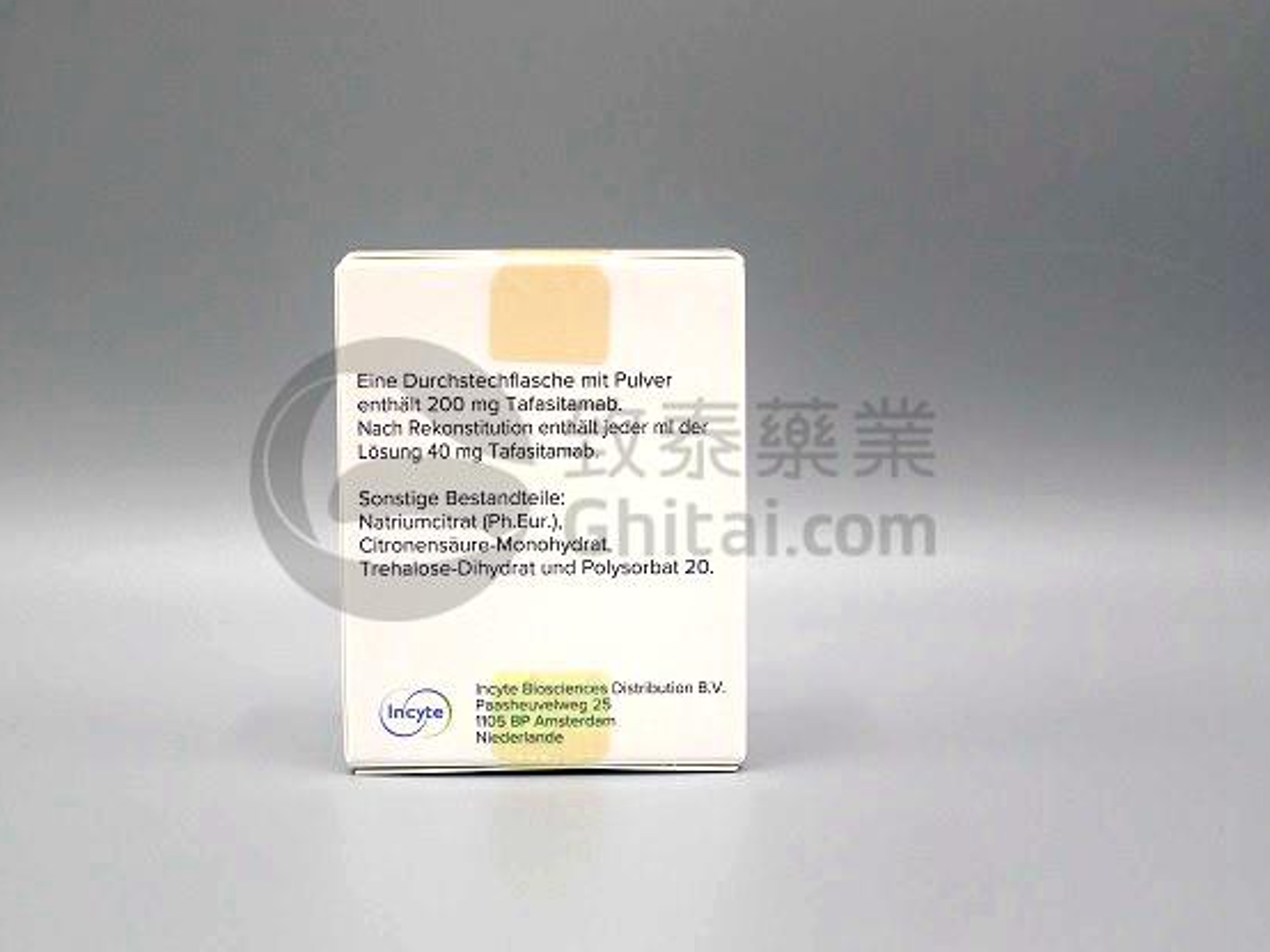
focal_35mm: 65
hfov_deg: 29.8
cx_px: 594
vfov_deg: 22.6
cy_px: 479
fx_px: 2384
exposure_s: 1/320
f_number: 2.8
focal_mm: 12.8
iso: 80
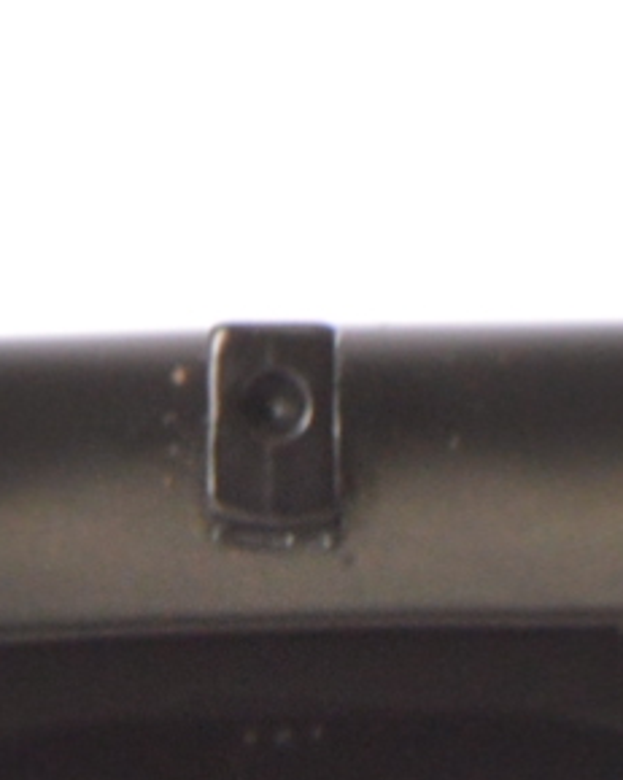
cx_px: 272
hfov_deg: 1.9
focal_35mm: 806
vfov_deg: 2.4
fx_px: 18584
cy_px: 2140
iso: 400
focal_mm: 55
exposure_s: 1/100
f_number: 10
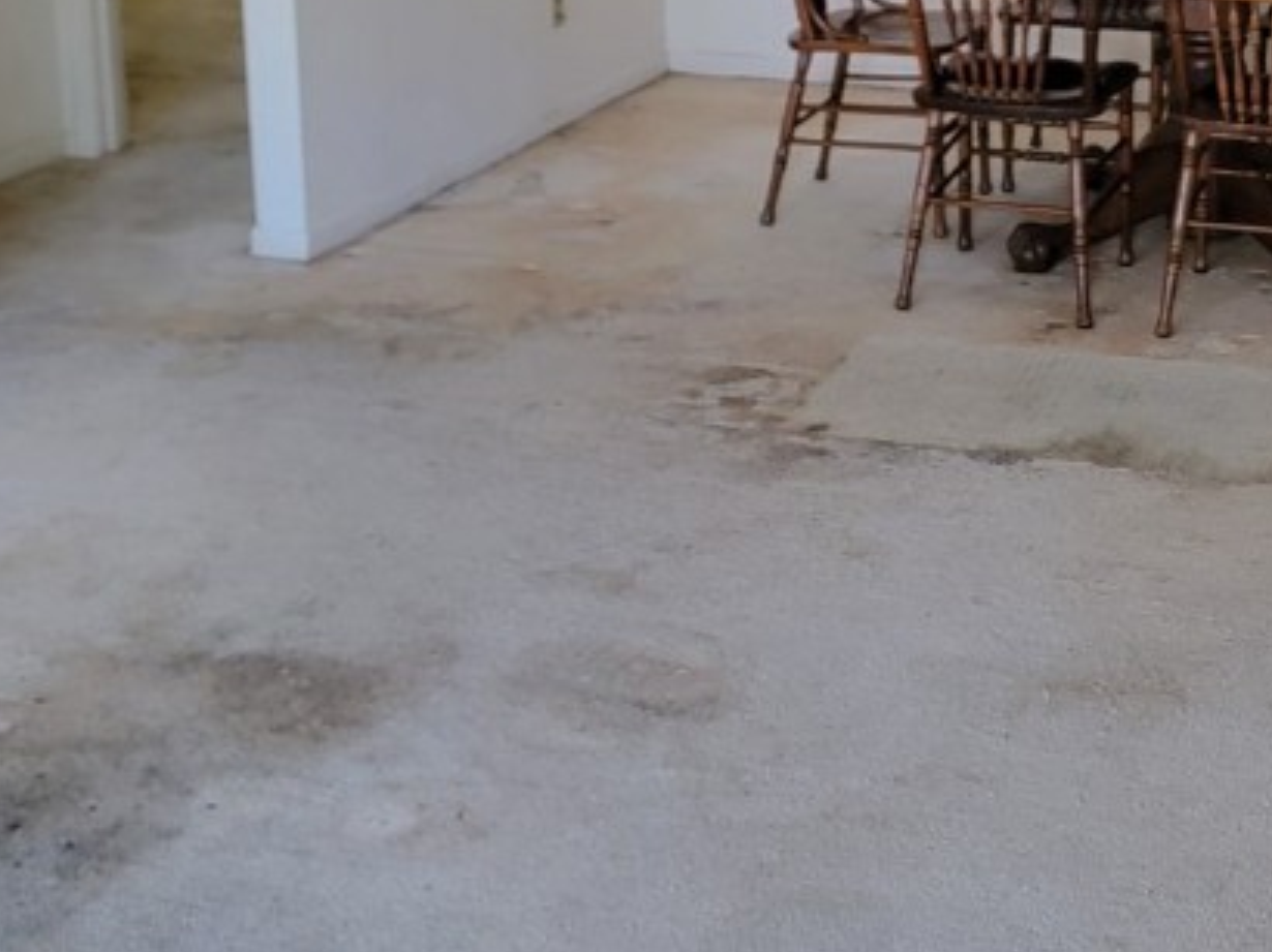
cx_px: 993
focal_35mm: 60
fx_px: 2203
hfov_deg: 31.5
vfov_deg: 23.3
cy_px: -16
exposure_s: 1/40
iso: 320
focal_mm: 6.7
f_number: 1.8
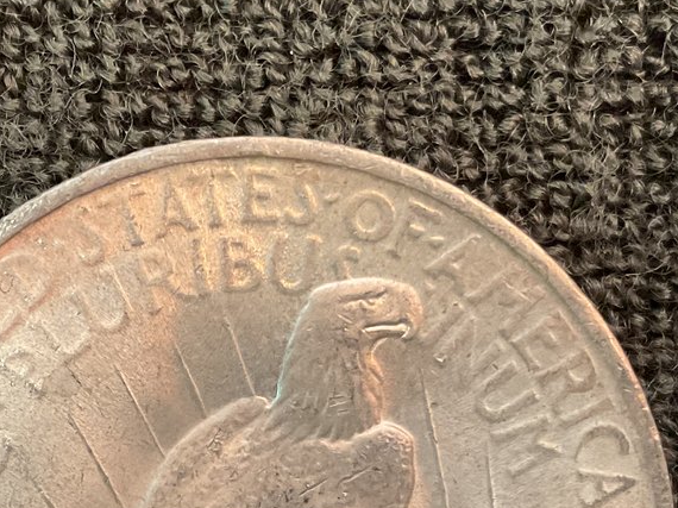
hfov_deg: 25.2
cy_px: 492
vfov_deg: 18.7
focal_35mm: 77
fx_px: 1508
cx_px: 210
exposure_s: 1/30
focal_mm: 3
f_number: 1.8
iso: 500
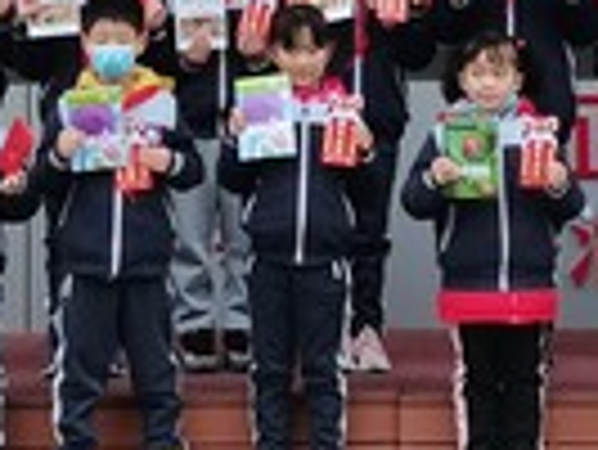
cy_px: -288
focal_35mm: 183
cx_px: 360
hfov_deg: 10.8
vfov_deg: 7.9
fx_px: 3164
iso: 64
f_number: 1.8
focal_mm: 5.58
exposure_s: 1/120
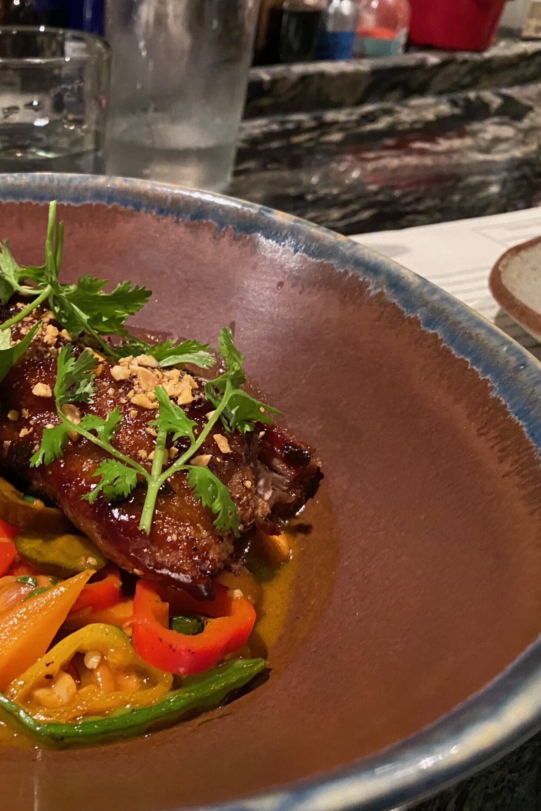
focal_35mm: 37
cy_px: 405
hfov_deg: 33.9
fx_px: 834
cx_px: 49
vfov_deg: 51.9
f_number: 1.8
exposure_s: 1/30
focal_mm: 4.25
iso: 640
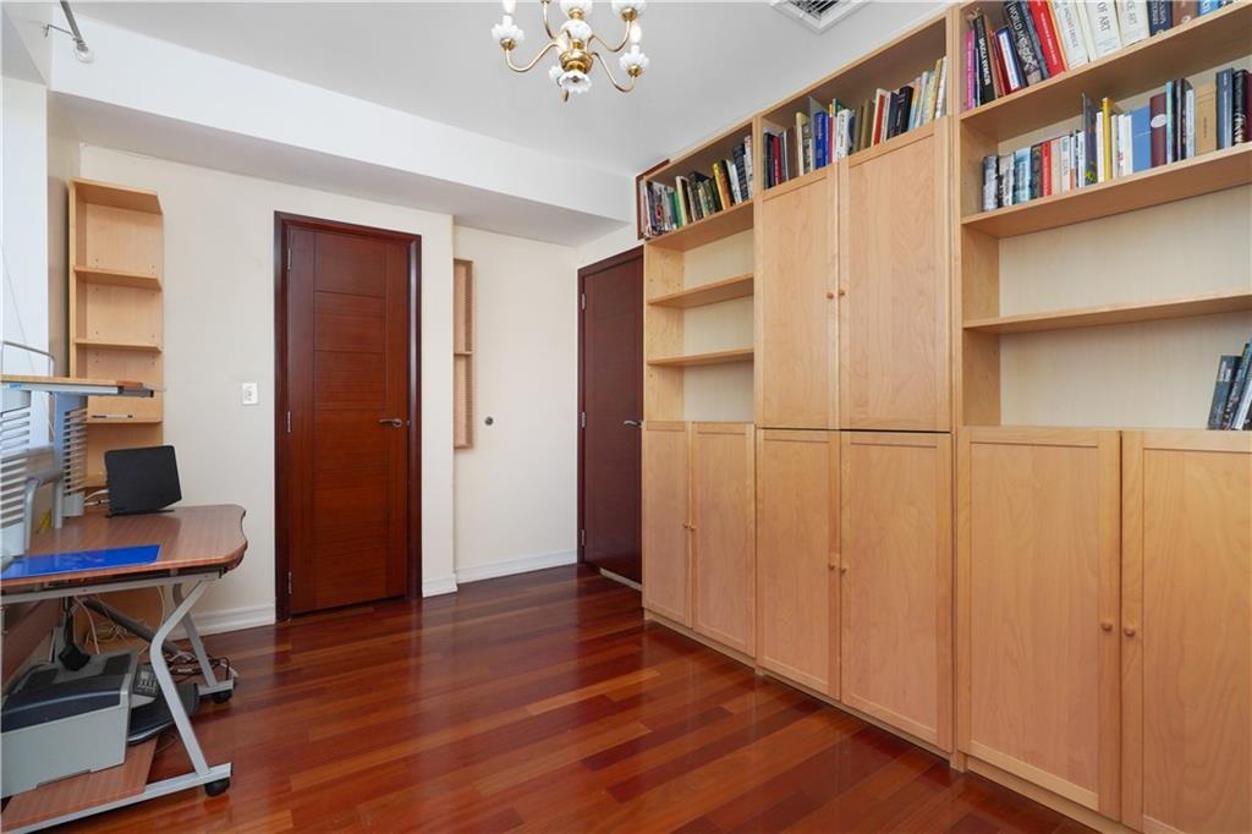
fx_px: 574
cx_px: 626
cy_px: 417
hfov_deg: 95.0
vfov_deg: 72.0
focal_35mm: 16
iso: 250
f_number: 4
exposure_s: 1/160
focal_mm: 11
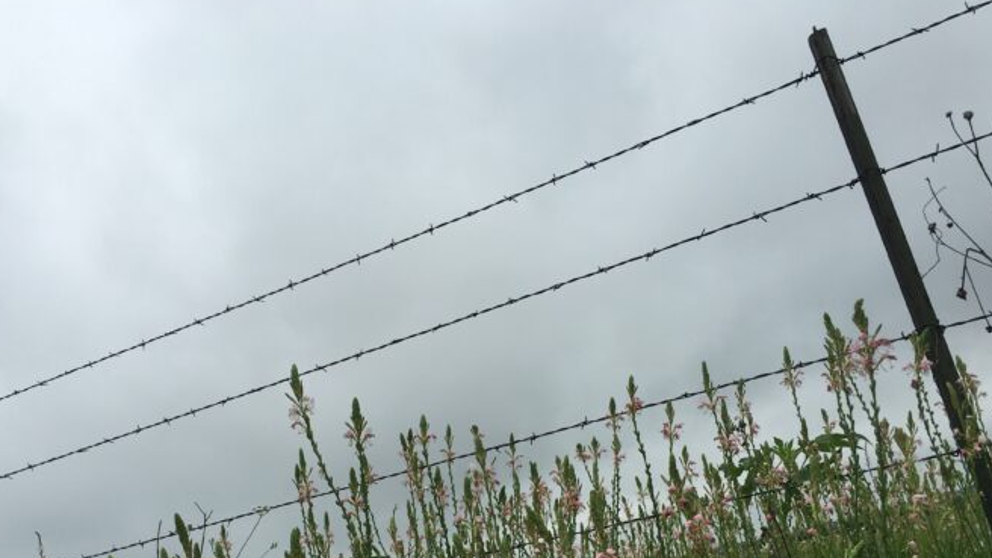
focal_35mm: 37
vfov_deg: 31.4
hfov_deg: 54.0
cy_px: 419
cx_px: 467
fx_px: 973
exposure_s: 1/818
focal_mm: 4.15
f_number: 2.2
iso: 25
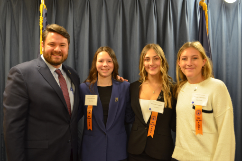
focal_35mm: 42
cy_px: 80
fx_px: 282
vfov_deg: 31.8
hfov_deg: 46.5
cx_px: 121
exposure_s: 1/15
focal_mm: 28
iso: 450
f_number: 4.5
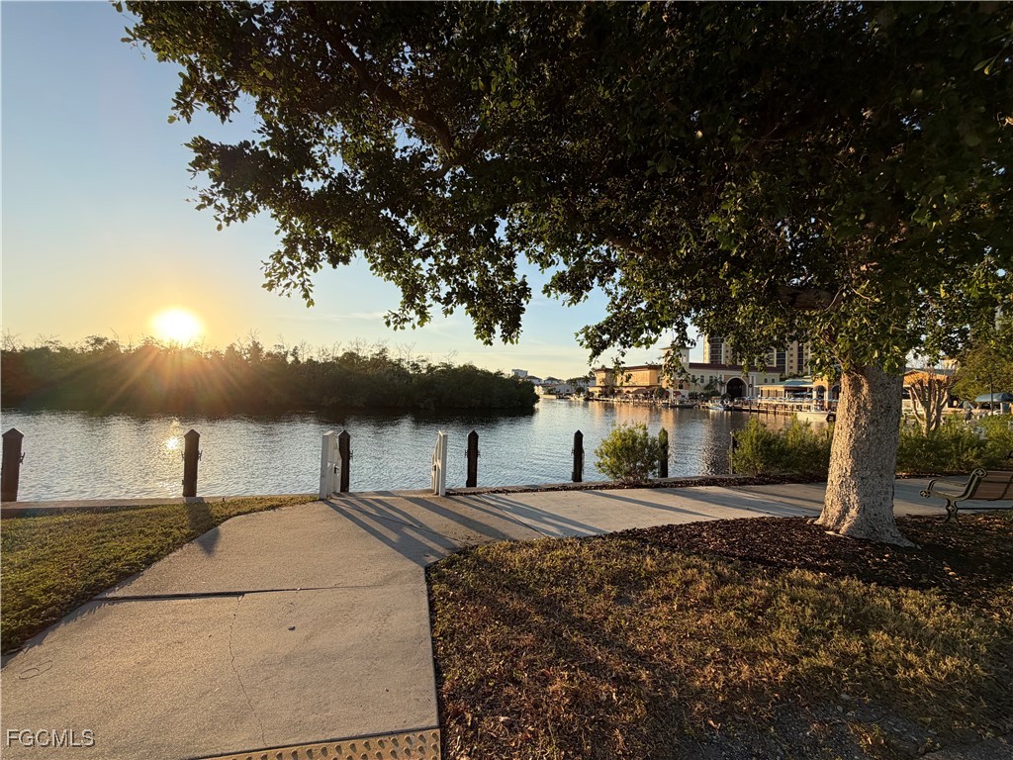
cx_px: 506
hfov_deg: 102.1
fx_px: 410
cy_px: 380
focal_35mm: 14
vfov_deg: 85.7
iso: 32
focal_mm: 2.22
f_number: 2.2
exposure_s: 1/770
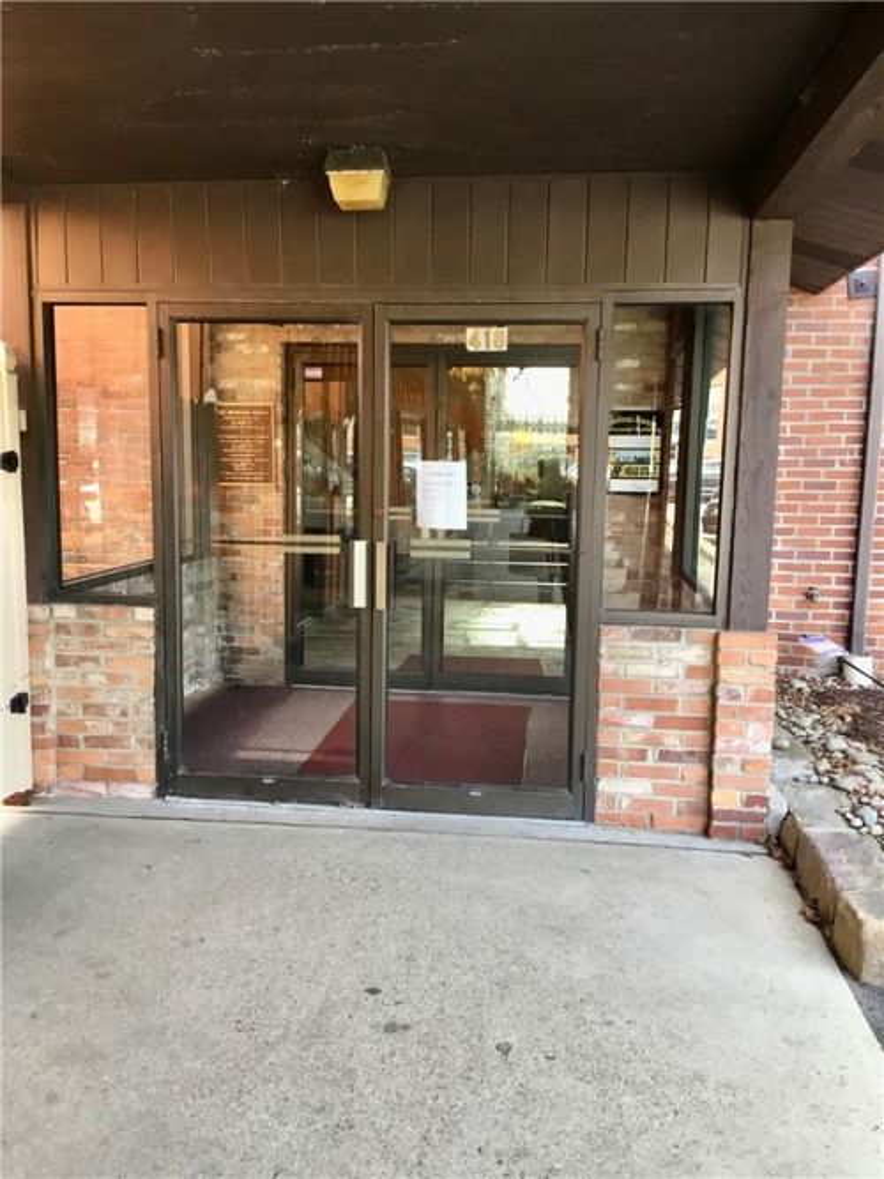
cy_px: 590
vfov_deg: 58.4
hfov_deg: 45.4
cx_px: 442
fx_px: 1056
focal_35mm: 31
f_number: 2.4
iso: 25
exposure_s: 1/30
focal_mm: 3.3
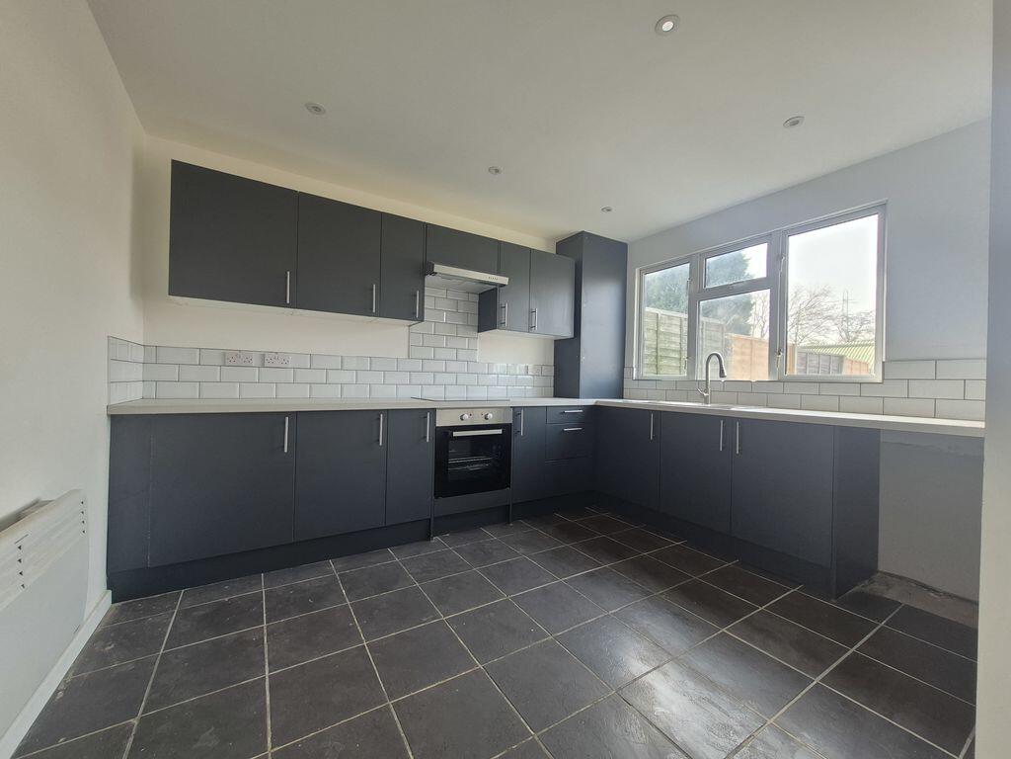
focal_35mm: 13
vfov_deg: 89.9
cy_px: 380
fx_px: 380
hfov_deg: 106.2
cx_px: 506
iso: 50
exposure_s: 1/50
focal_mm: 1.74
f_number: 2.2
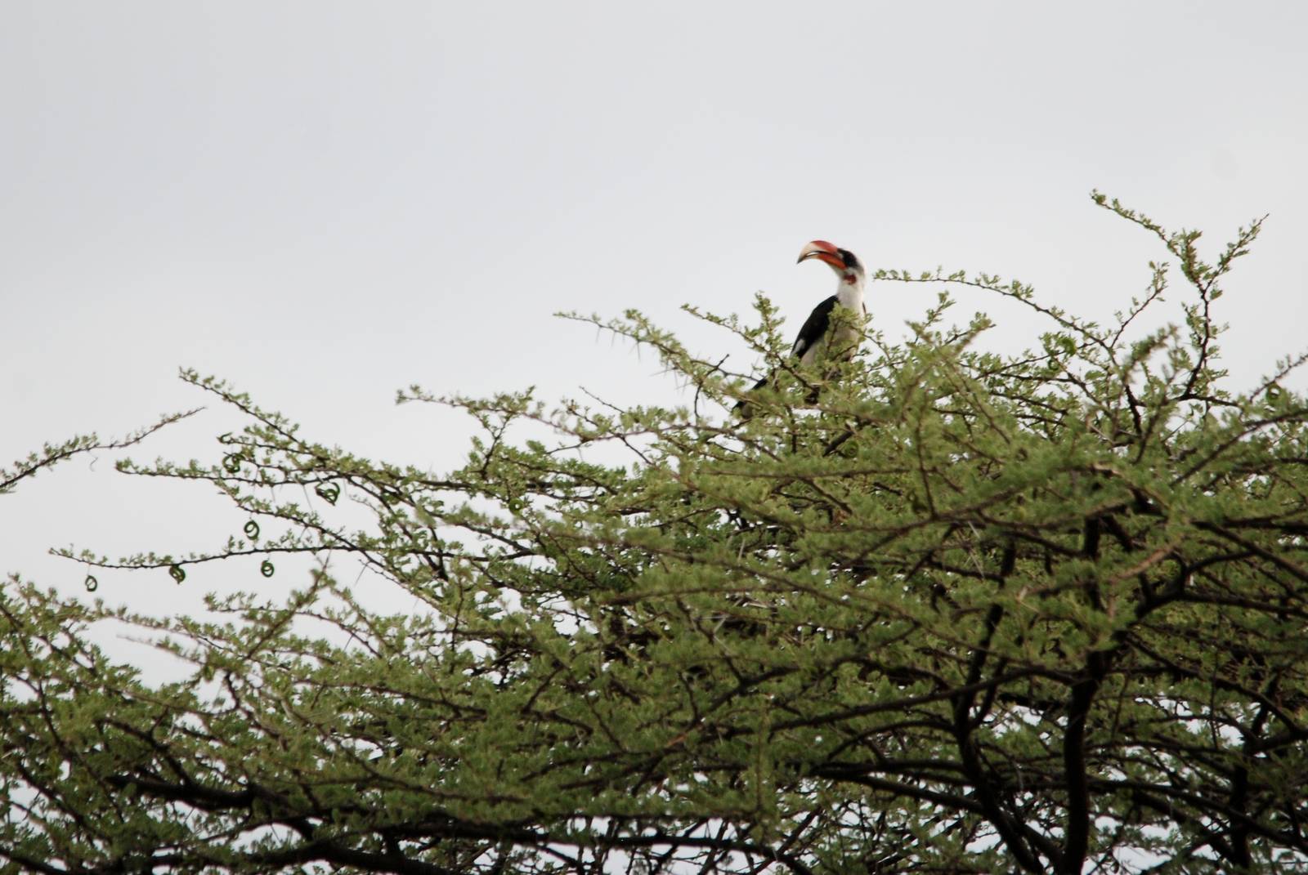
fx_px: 27282
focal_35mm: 750
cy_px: 438
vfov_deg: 1.8
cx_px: 654
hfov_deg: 2.7
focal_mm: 500
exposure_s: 1/500
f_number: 6.3
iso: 320
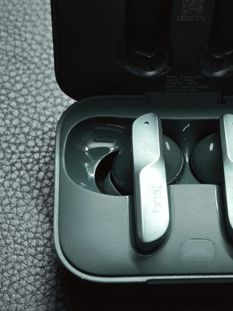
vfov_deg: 24.7
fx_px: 709
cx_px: 173
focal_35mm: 79
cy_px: 146
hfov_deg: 18.6
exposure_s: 1/25
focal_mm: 6.55
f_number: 1.62
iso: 320
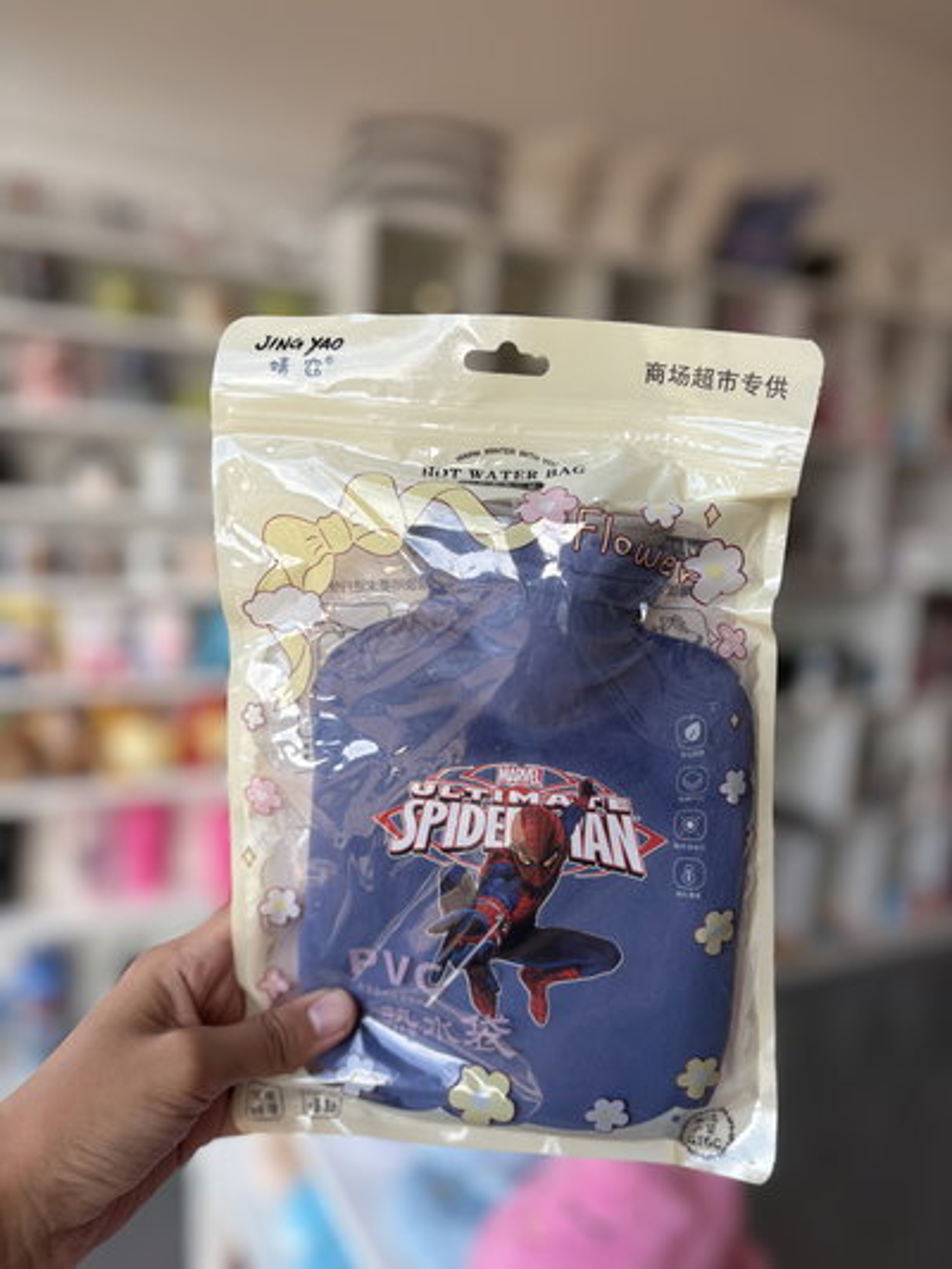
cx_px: 476
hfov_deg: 53.1
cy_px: 634
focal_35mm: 26
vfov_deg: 67.3
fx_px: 953
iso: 40
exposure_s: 1/173
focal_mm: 5.96
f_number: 1.6
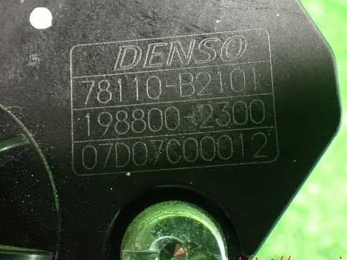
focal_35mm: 55
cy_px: 120
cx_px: 189
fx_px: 551
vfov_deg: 26.6
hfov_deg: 34.9
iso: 1600
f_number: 3.1
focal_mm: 8.4
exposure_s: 1/20
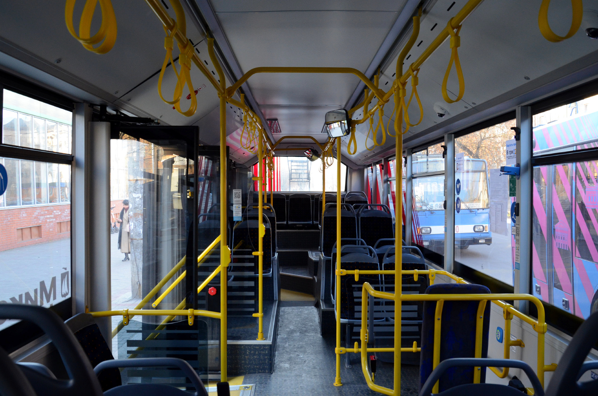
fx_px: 522
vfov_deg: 41.5
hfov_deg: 59.6
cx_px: 299
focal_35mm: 32
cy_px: 198
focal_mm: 21
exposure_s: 1/40
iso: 800
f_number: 6.3
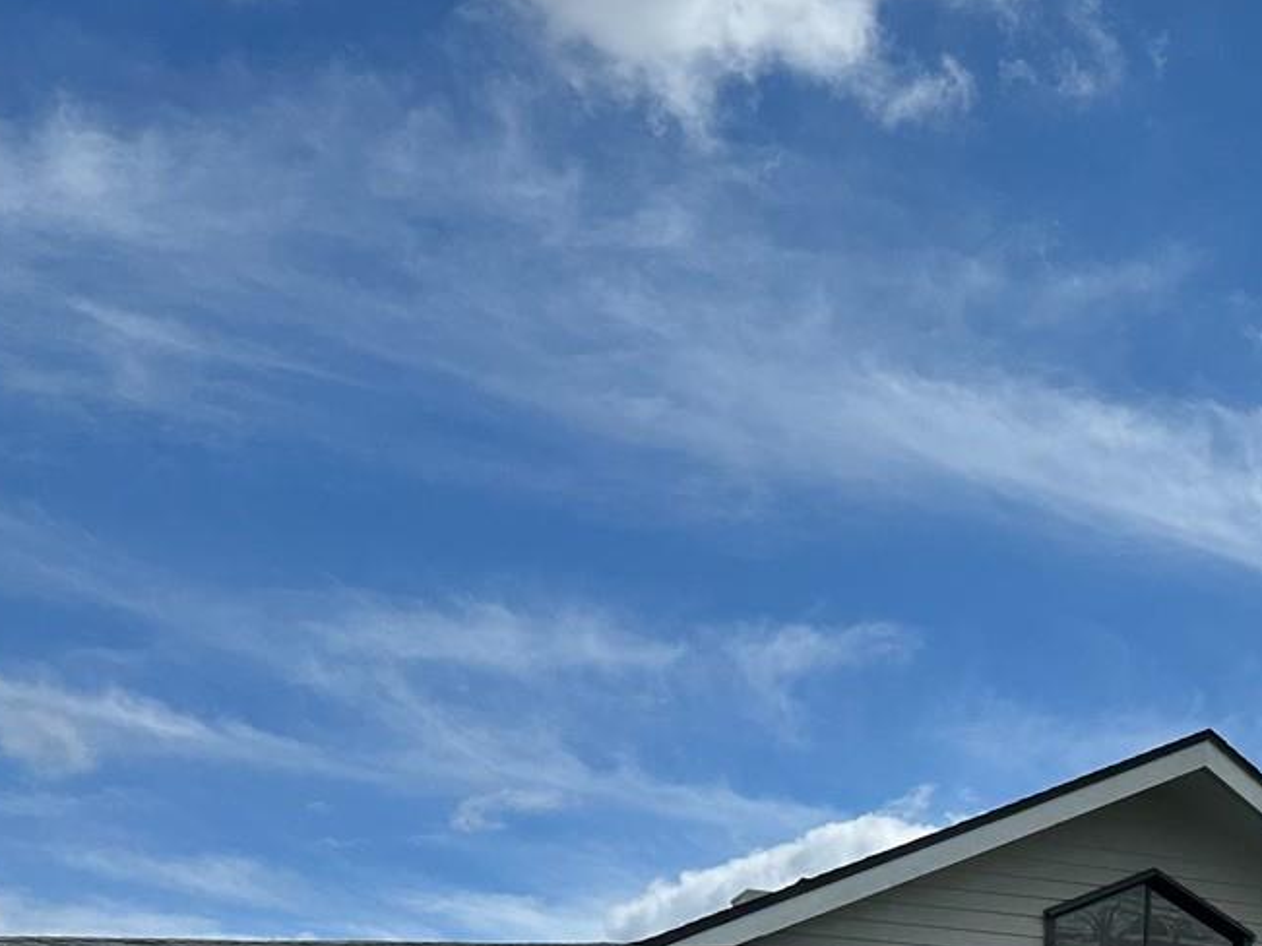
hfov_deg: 29.1
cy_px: 836
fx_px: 2151
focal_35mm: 59
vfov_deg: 24.2
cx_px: 1431
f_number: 1.78
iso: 80
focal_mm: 6.86
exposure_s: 1/12048
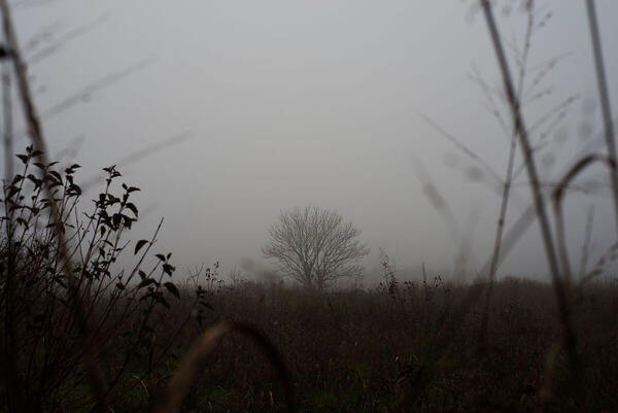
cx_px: 309
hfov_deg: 65.4
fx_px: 481
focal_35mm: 28
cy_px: 206
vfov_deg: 46.5
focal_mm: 28
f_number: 11
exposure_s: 1/100
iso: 100
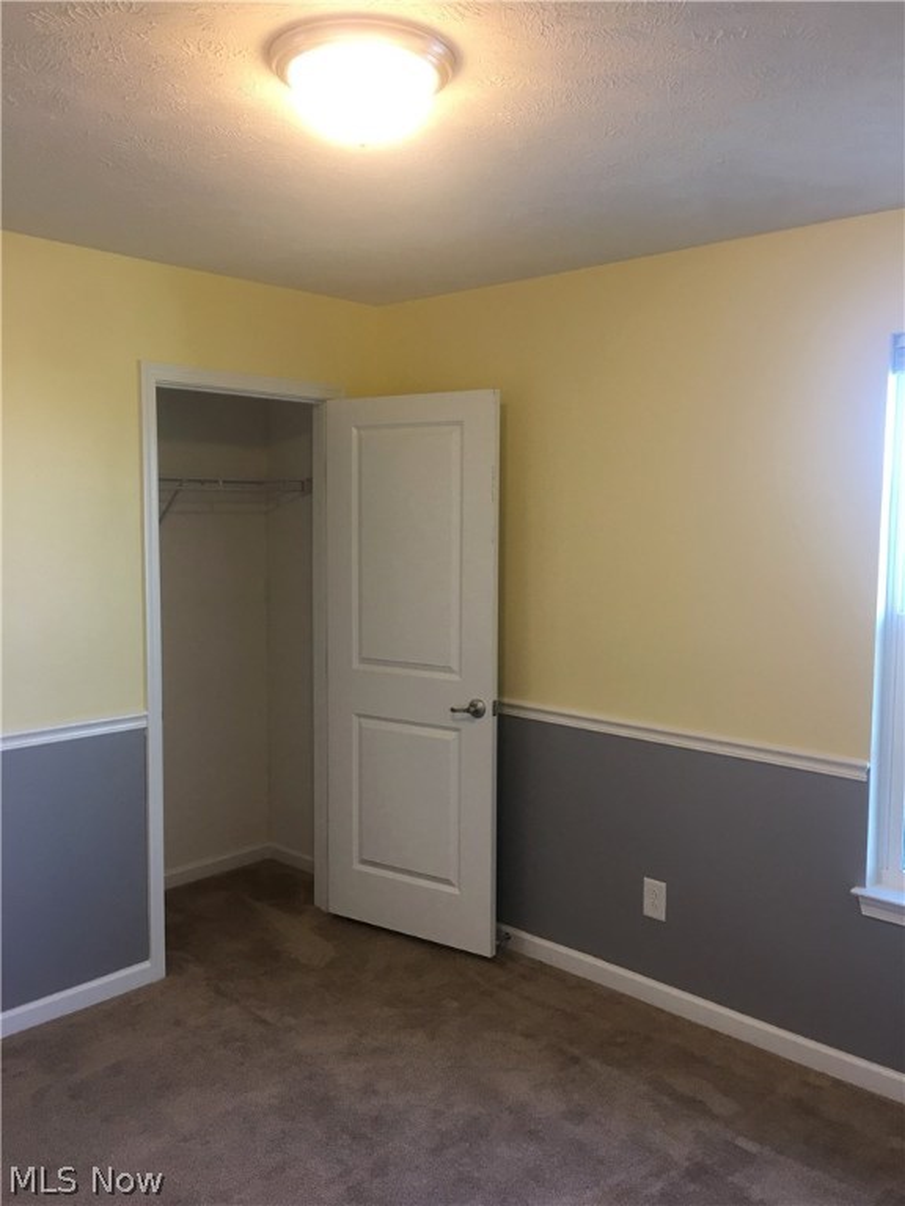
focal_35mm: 29
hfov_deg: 48.2
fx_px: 1011
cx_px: 452
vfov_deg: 61.7
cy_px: 603
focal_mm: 4.15
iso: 25
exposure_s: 1/15
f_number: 2.2
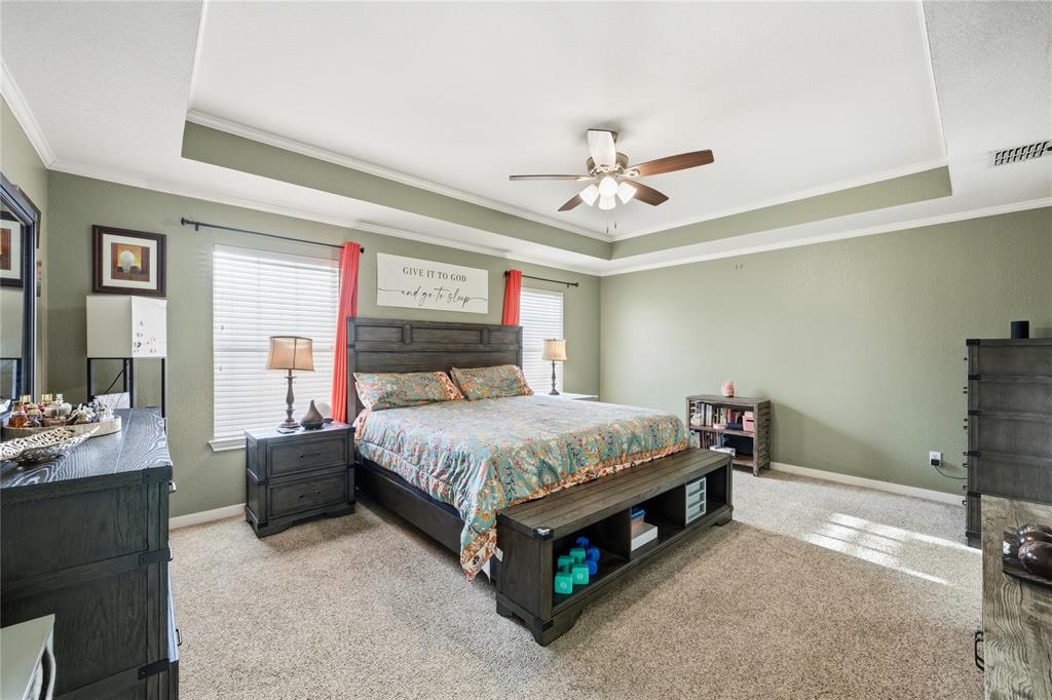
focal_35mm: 14
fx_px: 409
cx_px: 526
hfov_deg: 104.3
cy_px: 350
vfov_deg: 81.2
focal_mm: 14
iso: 320
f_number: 9
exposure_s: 1/60
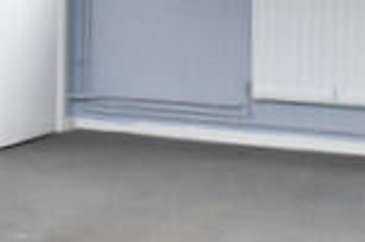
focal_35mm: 101
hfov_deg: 20.1
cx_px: 103
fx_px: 1023
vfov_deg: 12.9
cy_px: -102
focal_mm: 10
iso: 720
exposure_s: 1/60
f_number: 10
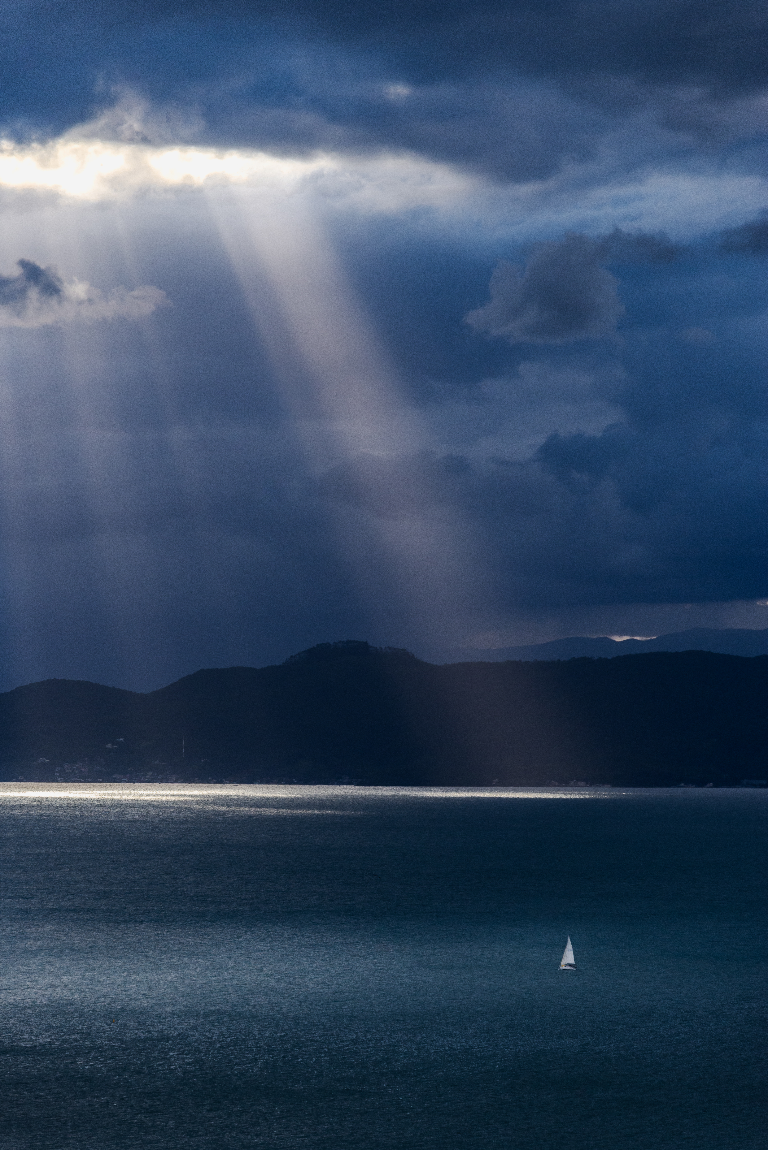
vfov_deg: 11.4
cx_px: 384
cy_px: 575
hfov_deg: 7.6
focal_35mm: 180
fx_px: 5754
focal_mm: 180
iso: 800
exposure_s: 1/400
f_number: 6.3
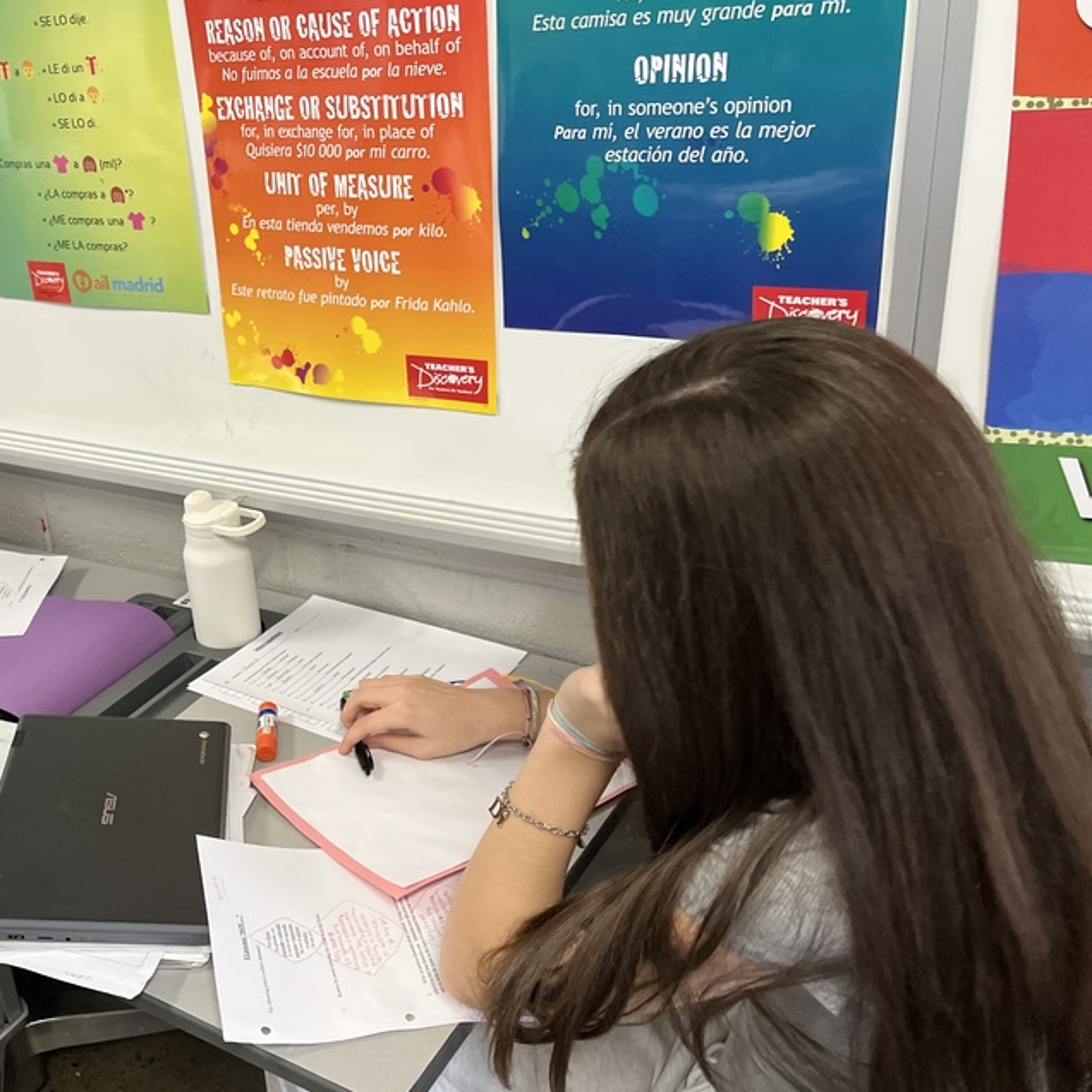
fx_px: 1321
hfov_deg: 43.5
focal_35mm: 37
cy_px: 565
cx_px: 270
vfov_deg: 44.9
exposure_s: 1/60
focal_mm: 5.1
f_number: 1.6
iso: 250
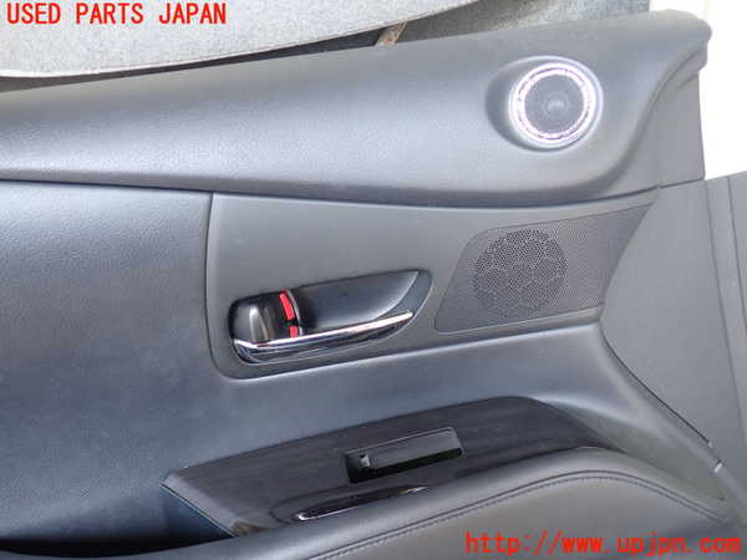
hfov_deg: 60.0
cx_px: 374
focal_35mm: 30
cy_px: 280
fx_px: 647
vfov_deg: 46.8
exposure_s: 1/60
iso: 160
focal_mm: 5.4
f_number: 2.3
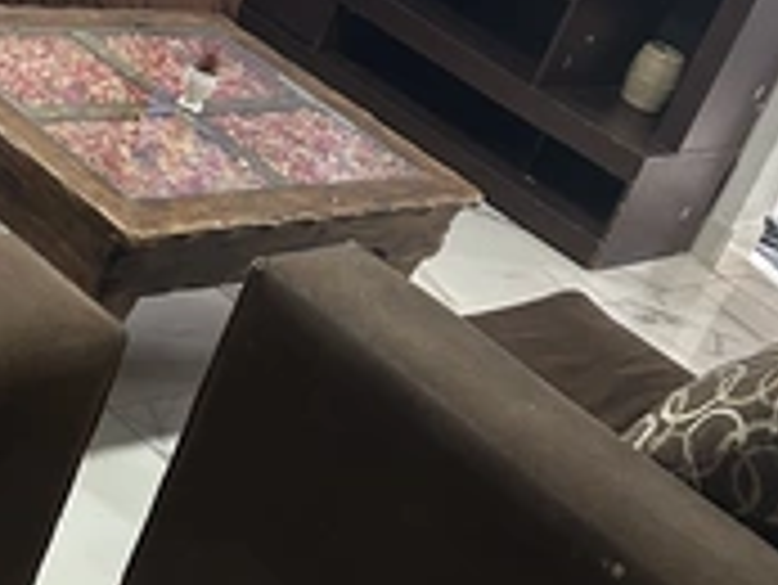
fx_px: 1484
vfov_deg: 22.2
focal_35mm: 66
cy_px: 184
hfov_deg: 29.1
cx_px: 229
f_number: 1.5
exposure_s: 1/60
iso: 250
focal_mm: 5.7
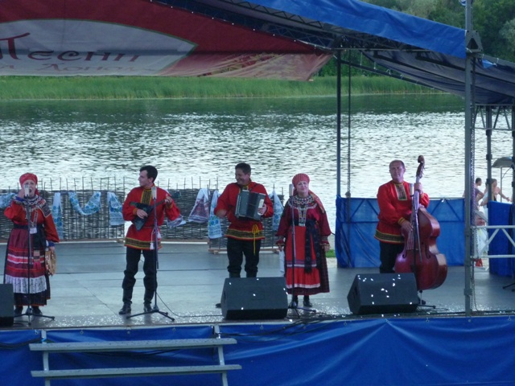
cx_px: 258
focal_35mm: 132
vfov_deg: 11.2
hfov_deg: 14.9
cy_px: 193
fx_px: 1964
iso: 400
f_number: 5.9
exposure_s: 1/60
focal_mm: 22
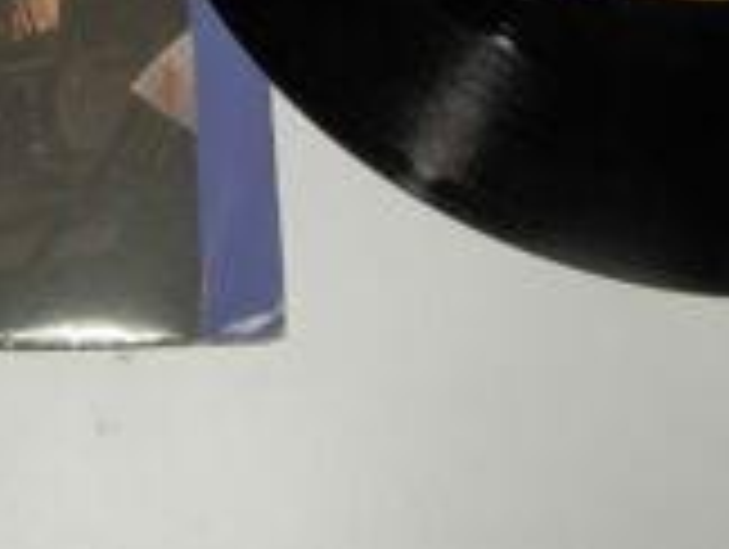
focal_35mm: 74
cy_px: -86
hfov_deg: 25.7
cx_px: 126
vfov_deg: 19.0
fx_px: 1561
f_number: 8.7
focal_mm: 4.5
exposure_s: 1/30
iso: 100
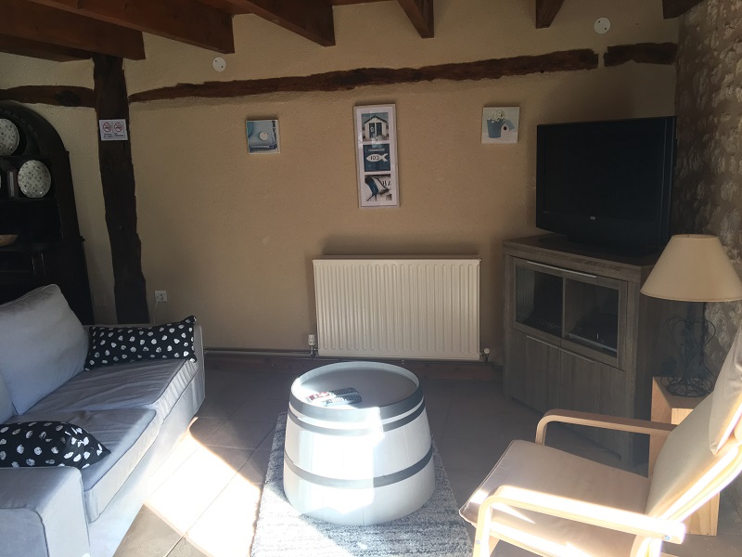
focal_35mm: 29
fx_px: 622
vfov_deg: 48.2
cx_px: 371
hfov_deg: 61.7
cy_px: 278
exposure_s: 1/100
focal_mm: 4.15
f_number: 2.2
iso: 40
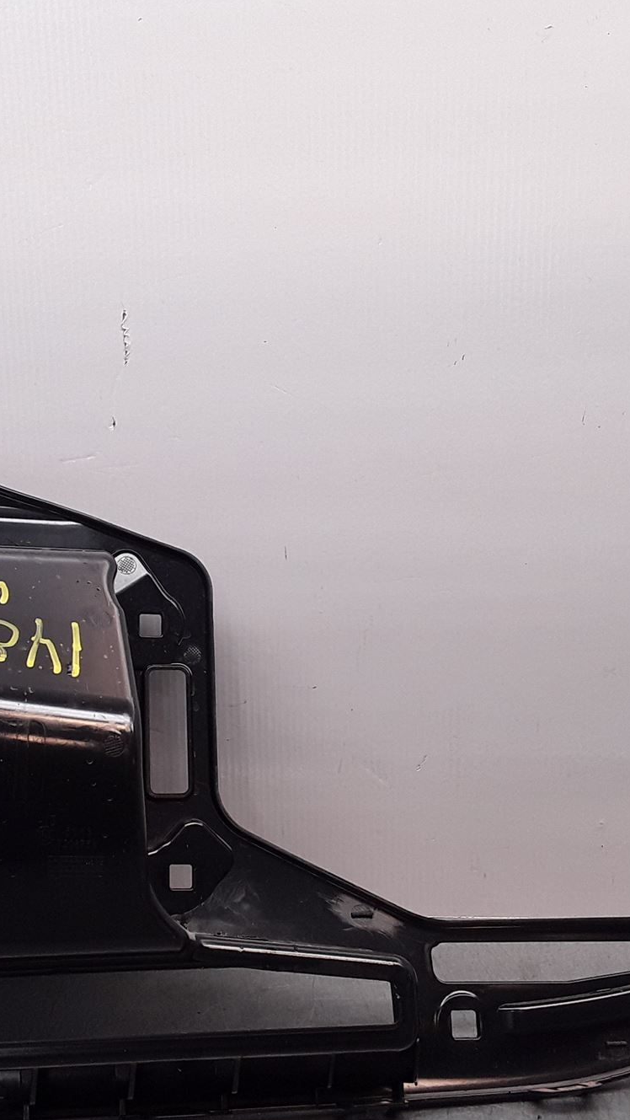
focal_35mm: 47
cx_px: 157
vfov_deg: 43.7
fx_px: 1395
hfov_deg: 25.1
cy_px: 616
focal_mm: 2.91
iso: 50
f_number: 1.9
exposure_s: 1/100
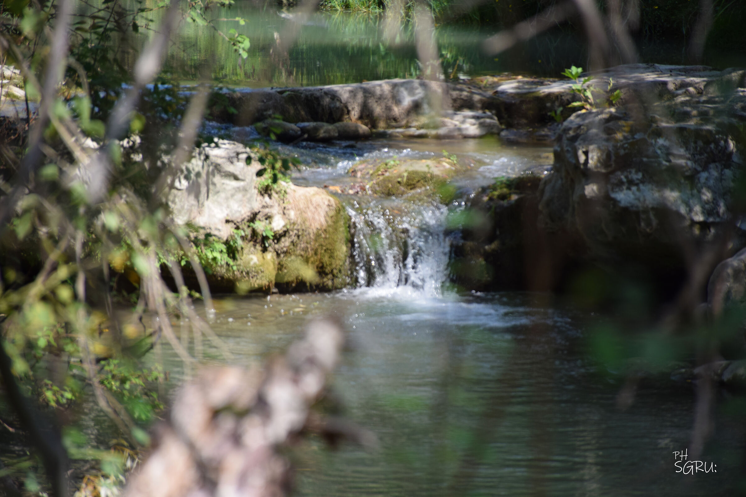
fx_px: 4351
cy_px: 248
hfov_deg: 9.8
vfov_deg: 6.5
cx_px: 373
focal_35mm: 210
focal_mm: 140
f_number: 5.6
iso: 280
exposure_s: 1/500
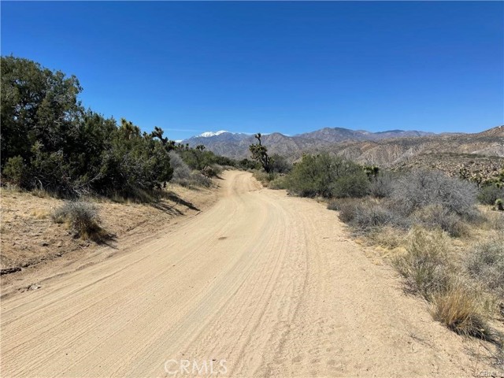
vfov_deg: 54.9
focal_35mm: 25
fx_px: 364
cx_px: 252
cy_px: 189
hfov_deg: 69.4
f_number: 1.6
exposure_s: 1/6993
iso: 32
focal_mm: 5.1
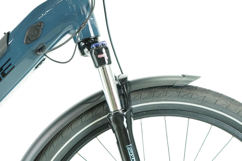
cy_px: 103
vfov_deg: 24.1
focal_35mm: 56
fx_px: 376
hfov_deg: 35.6
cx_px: 115
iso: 2500
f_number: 4
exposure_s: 1/200
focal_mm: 36
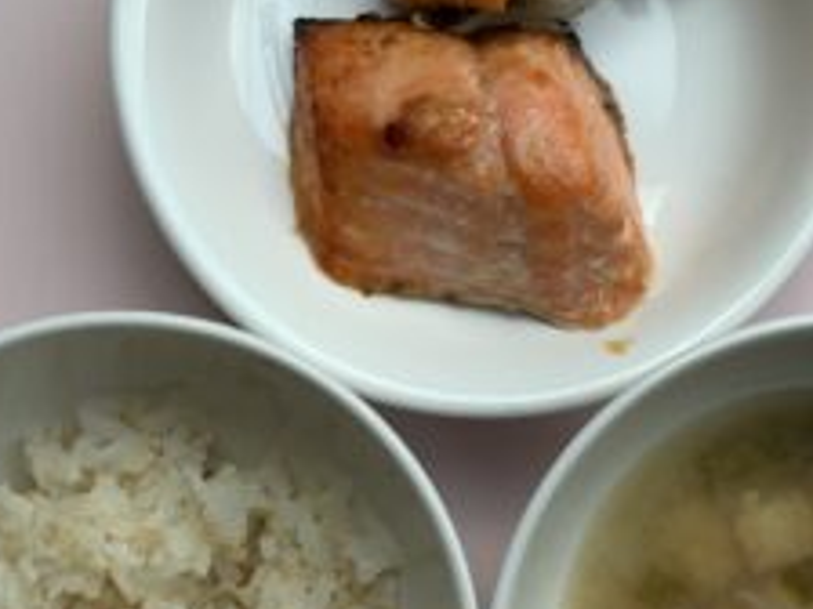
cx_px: 504
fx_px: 1362
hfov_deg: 33.1
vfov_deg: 25.2
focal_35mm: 58
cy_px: 353
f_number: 1.8
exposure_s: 1/211
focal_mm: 4.25
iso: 25
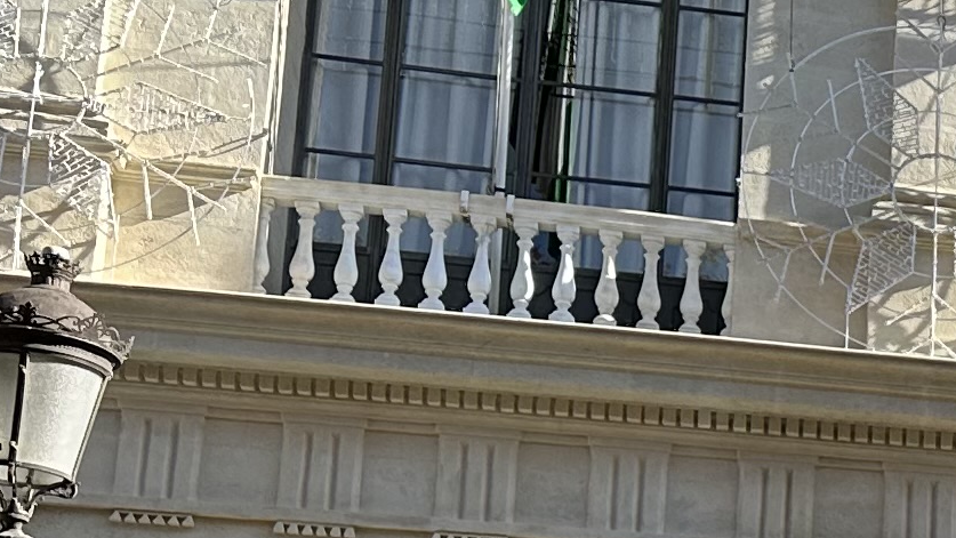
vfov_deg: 9.4
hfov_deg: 14.2
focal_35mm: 126
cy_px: 774
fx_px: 3194
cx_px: 1922
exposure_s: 1/1393
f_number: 1.78
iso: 80
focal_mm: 6.86
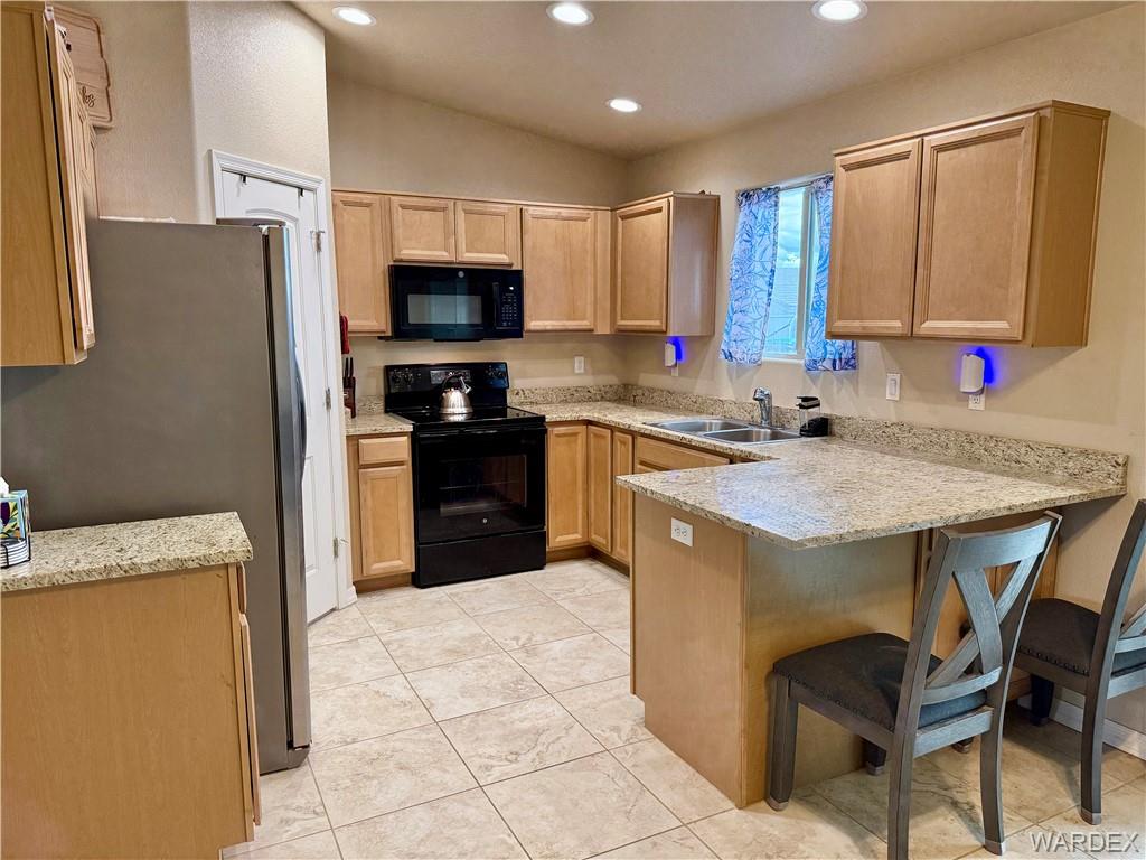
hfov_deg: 71.6
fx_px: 795
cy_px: 430
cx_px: 573
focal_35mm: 24
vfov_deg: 56.8
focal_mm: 6.76
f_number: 1.78
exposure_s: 1/120
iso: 250
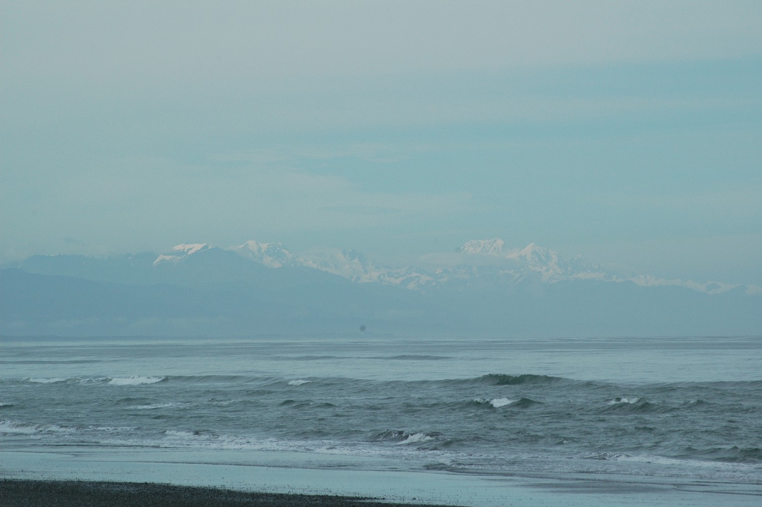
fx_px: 6344
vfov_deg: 4.6
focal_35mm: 300
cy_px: 254
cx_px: 381
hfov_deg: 6.9
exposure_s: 1/400
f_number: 10
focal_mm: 200
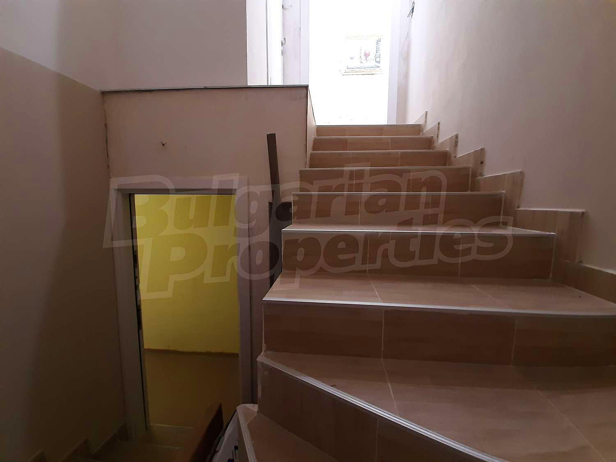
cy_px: 231
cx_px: 308
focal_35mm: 13
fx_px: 231
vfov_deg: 89.9
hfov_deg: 106.2
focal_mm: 1.42
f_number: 2.2
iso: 320
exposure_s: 1/25
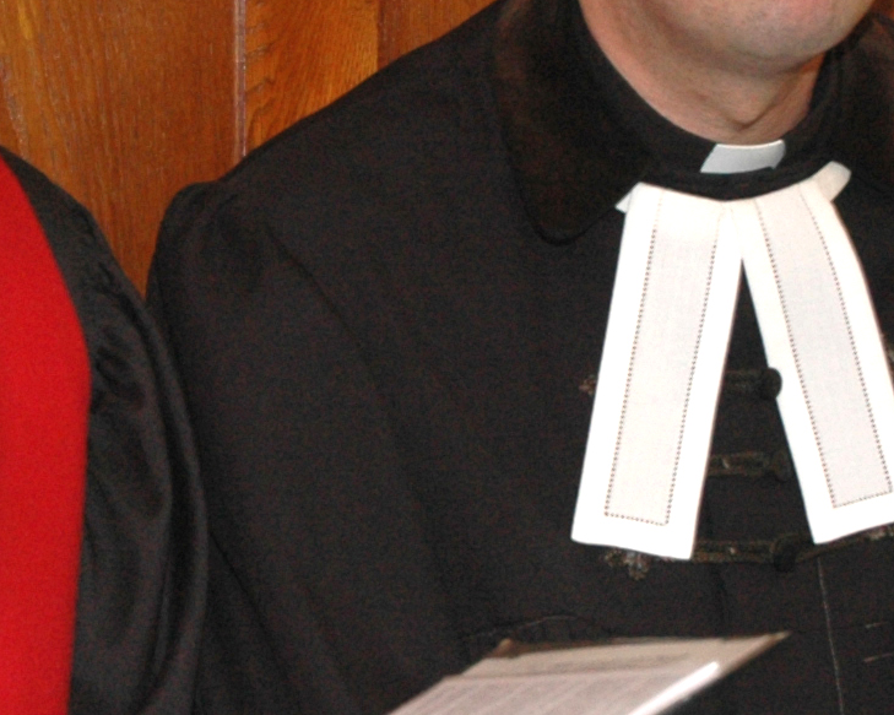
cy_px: 259
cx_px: 215
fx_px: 4760
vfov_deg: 8.6
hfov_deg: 10.7
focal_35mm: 180
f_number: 5.6
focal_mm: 31
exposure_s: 1/30
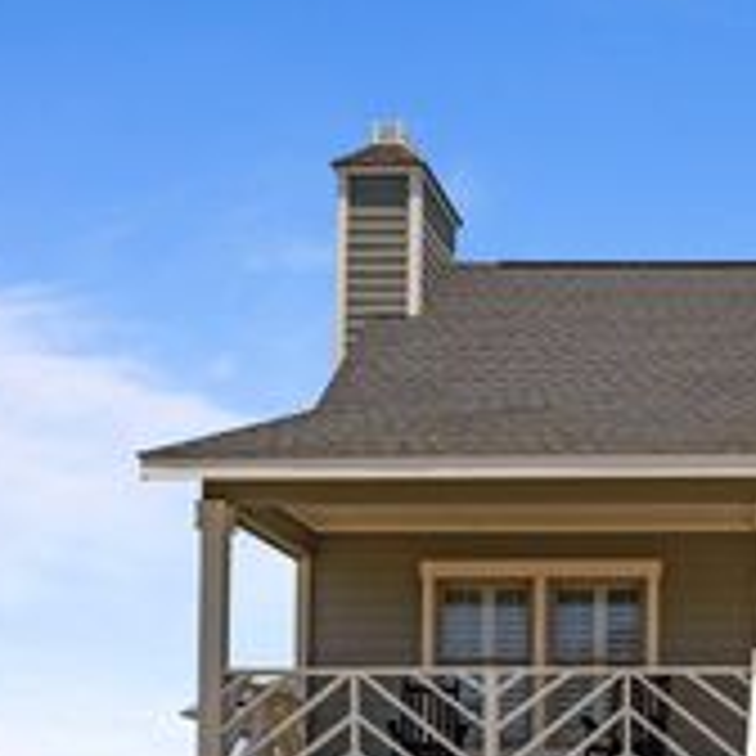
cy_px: 704
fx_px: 1754
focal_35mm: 71
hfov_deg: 22.6
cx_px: 878
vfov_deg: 23.6
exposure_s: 1/2000
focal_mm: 28
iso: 200
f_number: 4.5
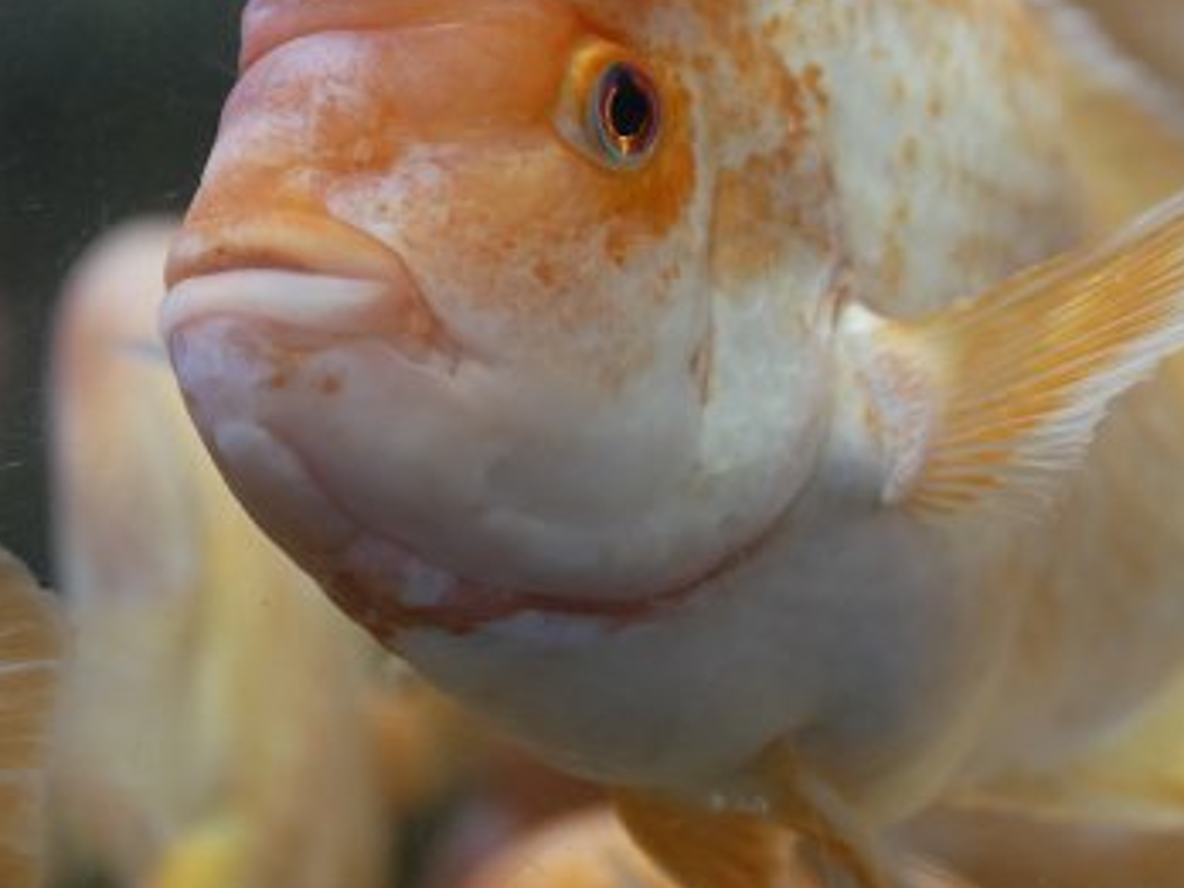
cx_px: 714
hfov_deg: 22.2
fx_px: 3010
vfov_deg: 16.6
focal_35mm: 88
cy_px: 136
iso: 640
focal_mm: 25
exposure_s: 1/125
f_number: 1.7
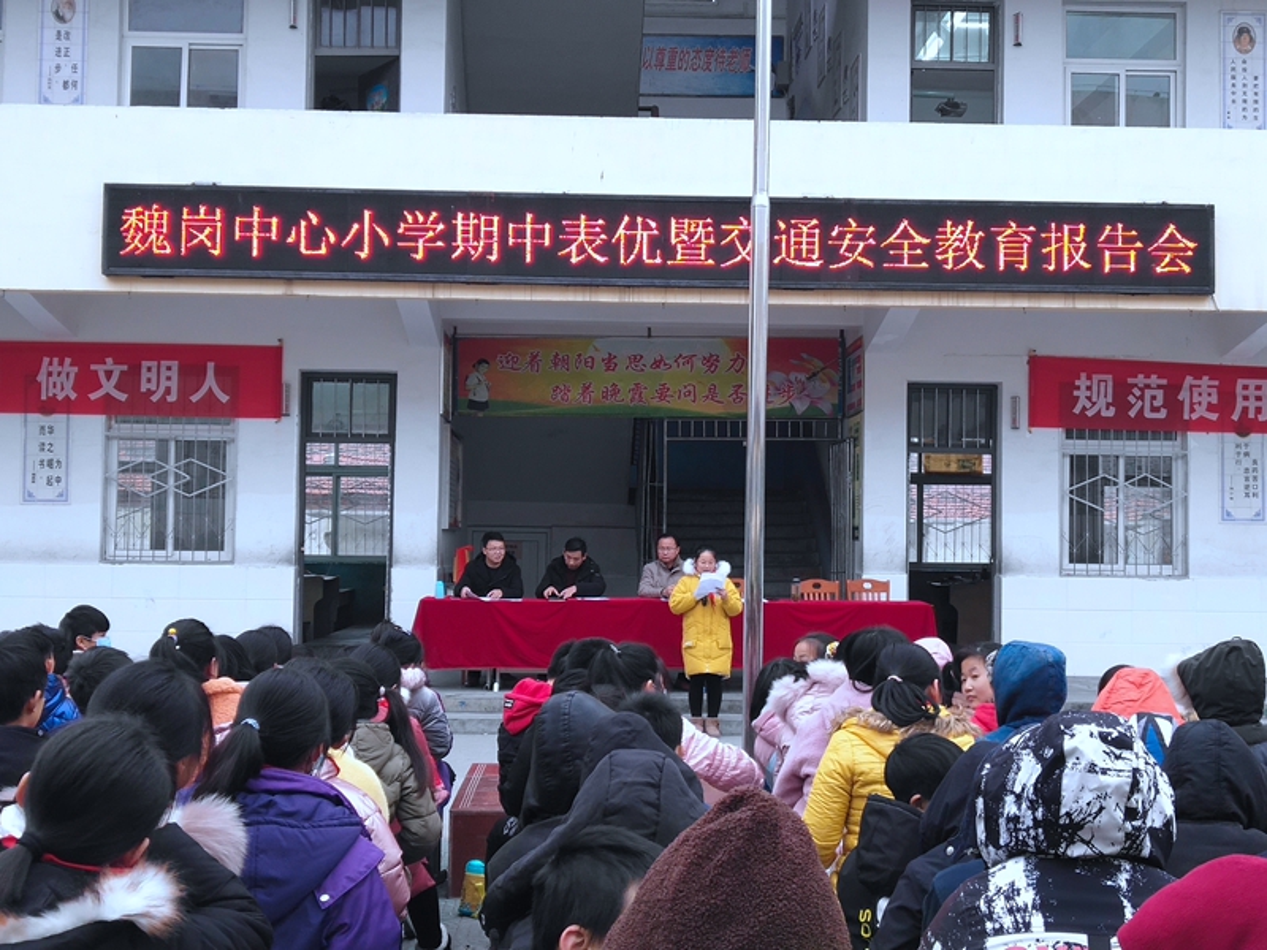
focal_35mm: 56
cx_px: 634
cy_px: 475
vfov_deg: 26.1
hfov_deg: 34.3
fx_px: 2050
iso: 85
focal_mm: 3.95
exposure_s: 1/100
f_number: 1.8
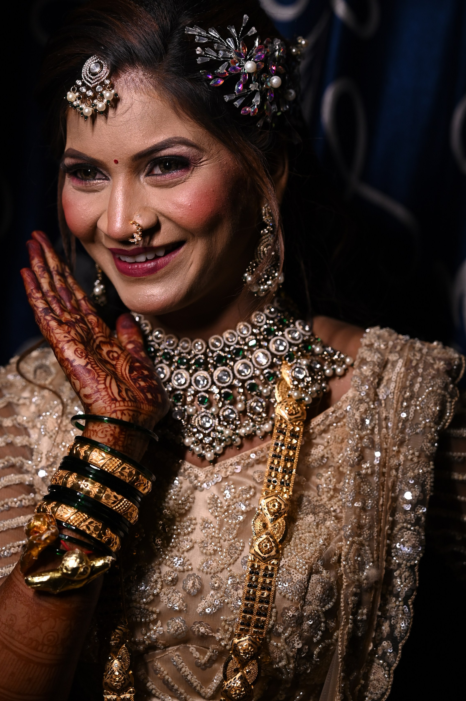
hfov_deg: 19.4
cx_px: 196
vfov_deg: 28.8
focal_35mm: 70
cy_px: 284
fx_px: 1361
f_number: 2.8
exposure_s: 1/200
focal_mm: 58
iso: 800
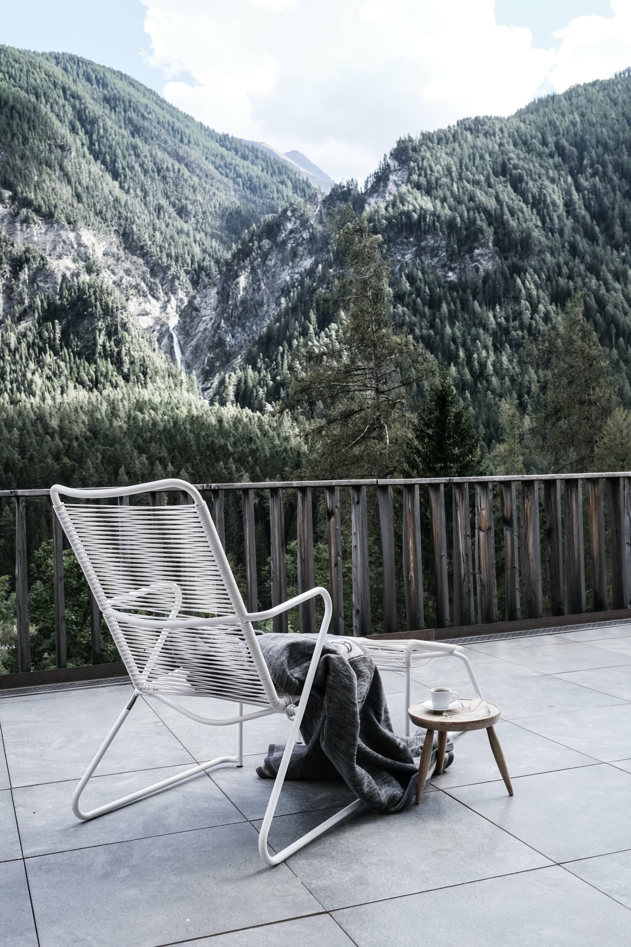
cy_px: 474
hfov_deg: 37.9
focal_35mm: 35
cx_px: 316
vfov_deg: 54.4
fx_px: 920
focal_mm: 23
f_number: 5.6
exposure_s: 1/250
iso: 160
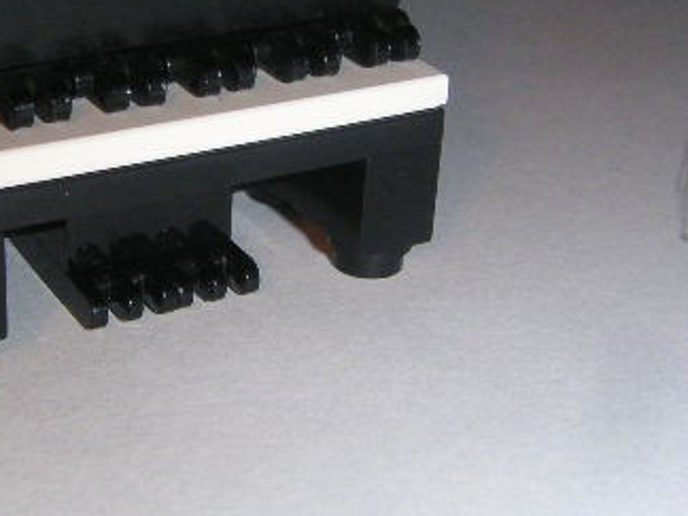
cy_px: 161
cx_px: 174
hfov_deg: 25.7
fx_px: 1491
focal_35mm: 75
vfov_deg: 19.6
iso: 160
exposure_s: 1/45
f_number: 6.7
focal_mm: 6
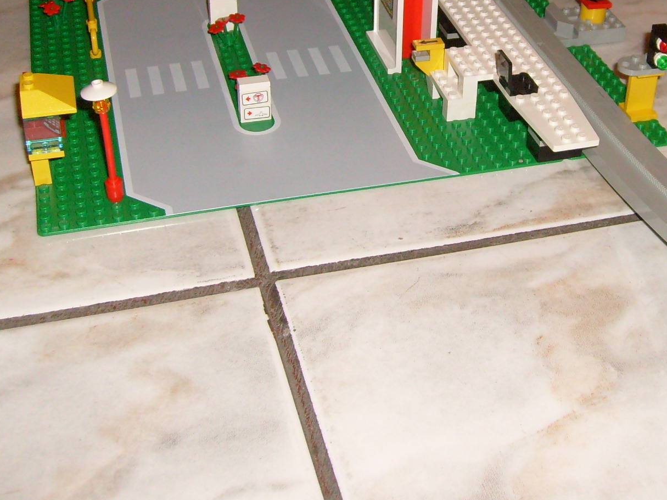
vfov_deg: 24.4
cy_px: 91
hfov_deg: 32.2
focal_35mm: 59
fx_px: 1137
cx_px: 479
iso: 100
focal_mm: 5.8
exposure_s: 1/45
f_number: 2.8
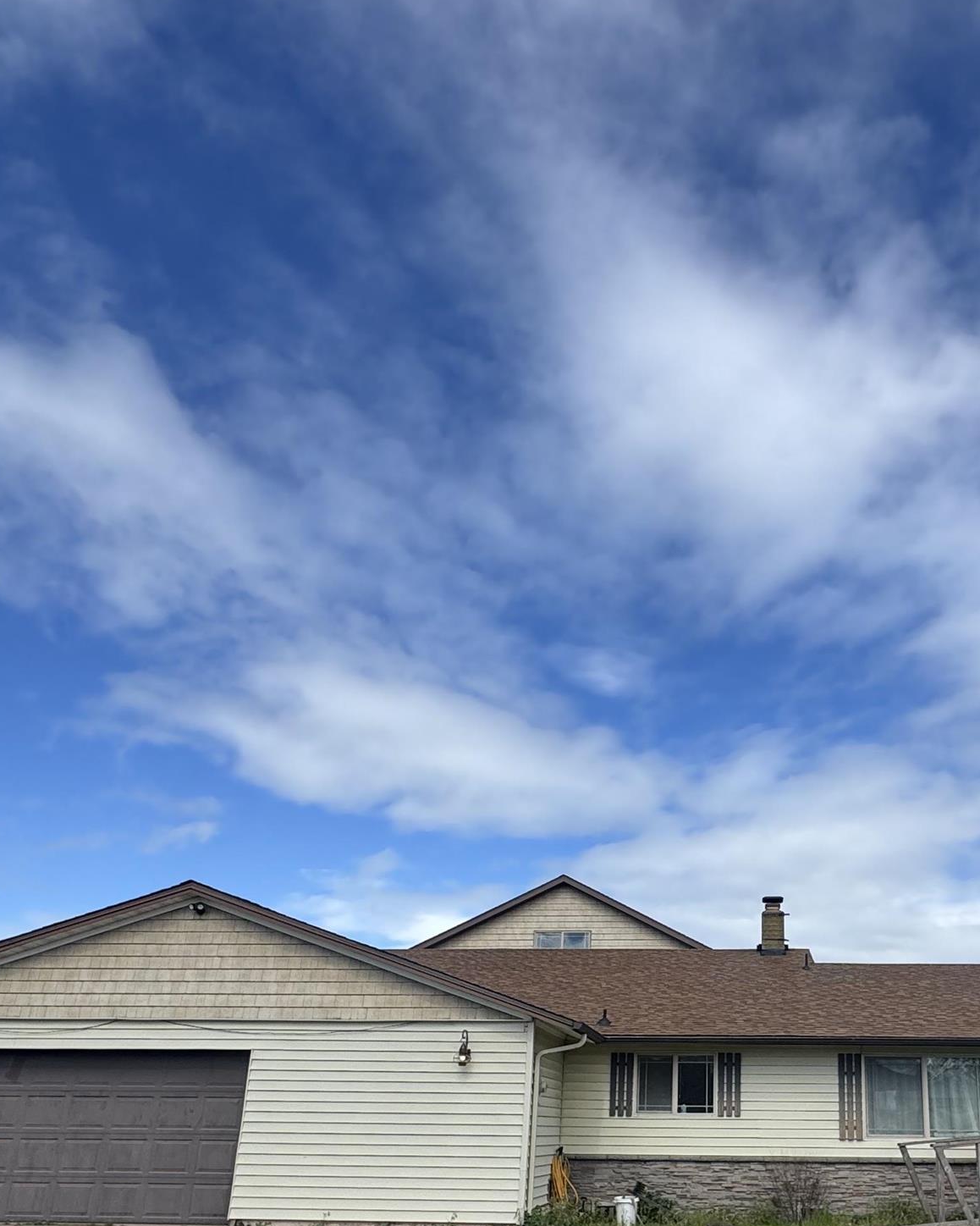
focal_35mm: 29
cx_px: 710
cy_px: 831
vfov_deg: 58.9
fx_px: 1052
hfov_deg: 48.4
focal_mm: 2.22
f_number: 2.2
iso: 40
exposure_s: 1/1637
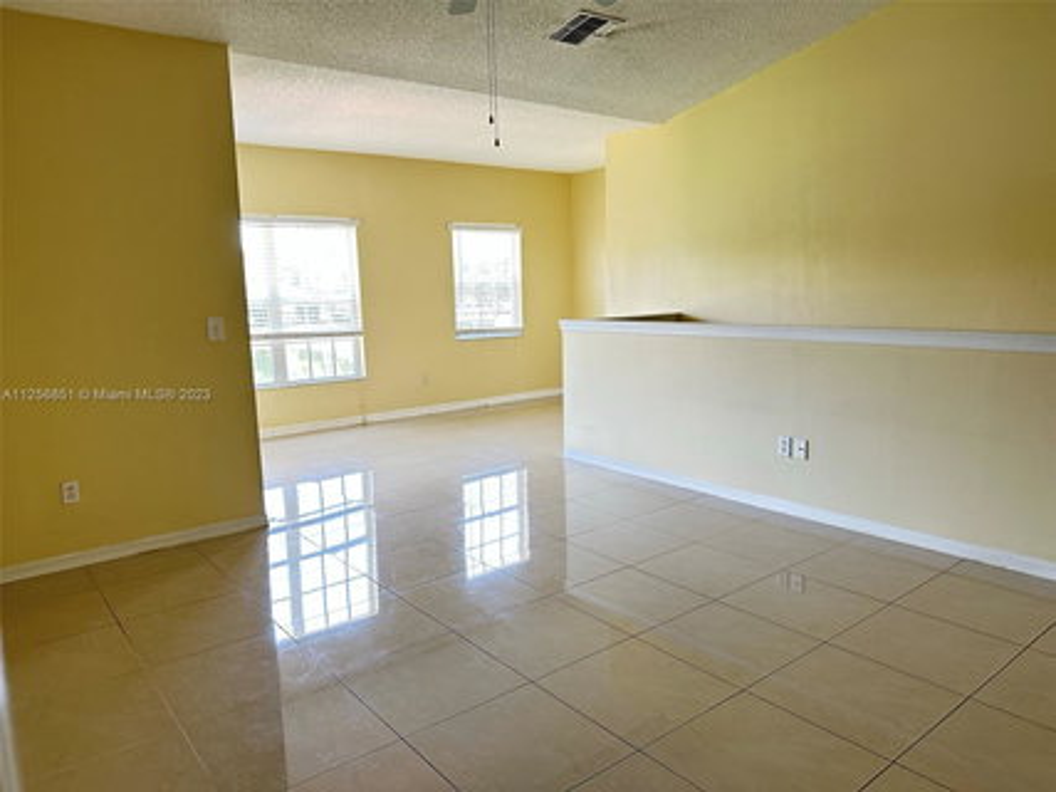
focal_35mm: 24
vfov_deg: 56.8
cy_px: 396
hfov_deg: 71.6
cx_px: 528
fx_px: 732
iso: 250
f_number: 1.78
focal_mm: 6.86
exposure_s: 1/101
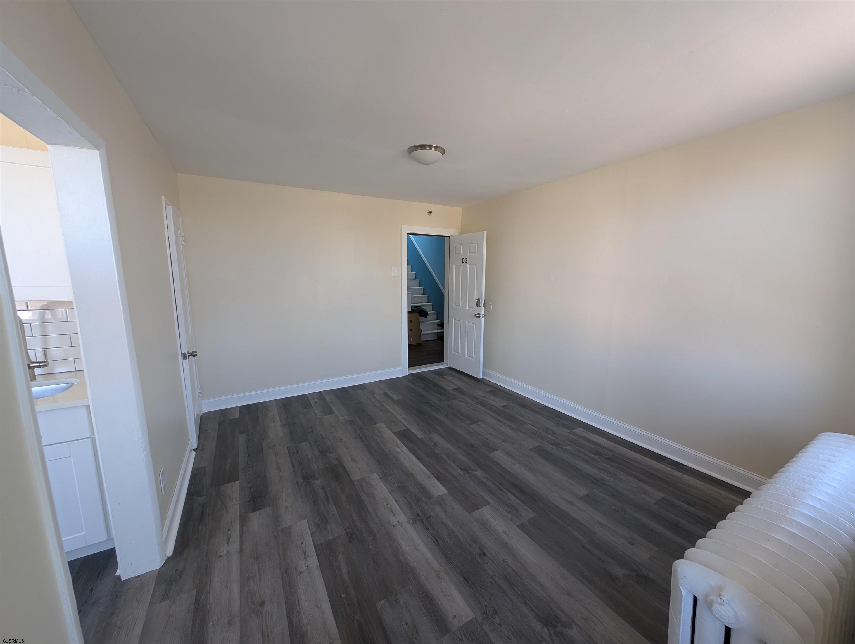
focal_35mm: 12
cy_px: 322
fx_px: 297
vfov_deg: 94.6
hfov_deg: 110.5
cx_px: 428
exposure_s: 1/45.8
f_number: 1.95
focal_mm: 2.23
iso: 40
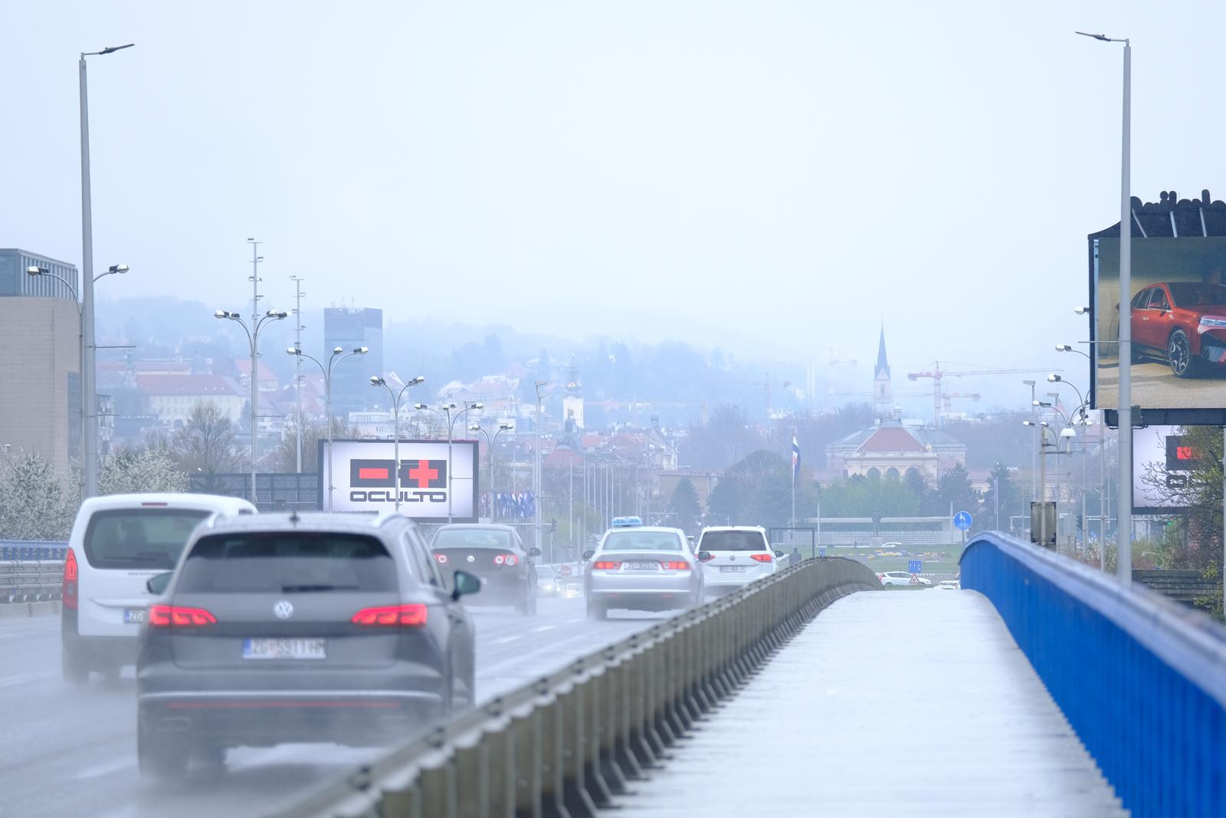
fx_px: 7152
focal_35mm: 210
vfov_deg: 6.5
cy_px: 409
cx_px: 613
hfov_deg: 9.8
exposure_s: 1/400
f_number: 2.8
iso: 200
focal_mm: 140
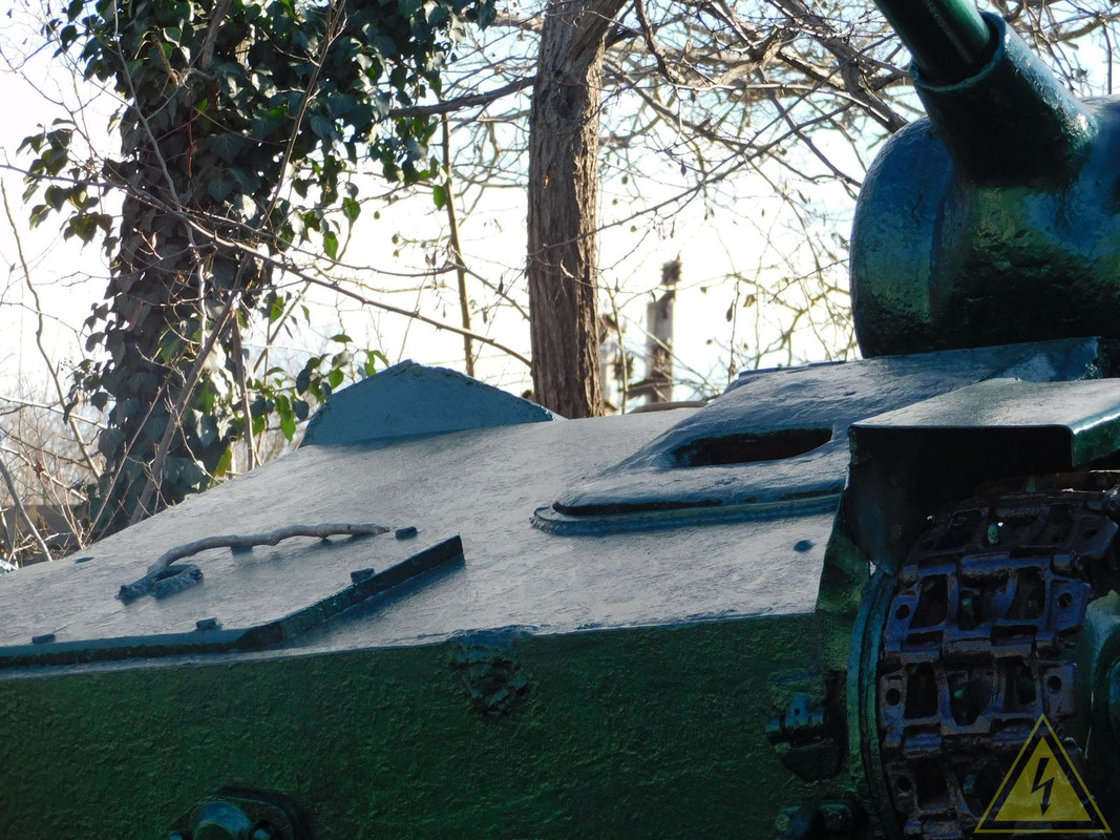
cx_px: 560
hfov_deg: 7.4
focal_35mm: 266
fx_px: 8605
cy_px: 420
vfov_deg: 5.6
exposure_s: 1/160
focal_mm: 47.2
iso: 125
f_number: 5.7
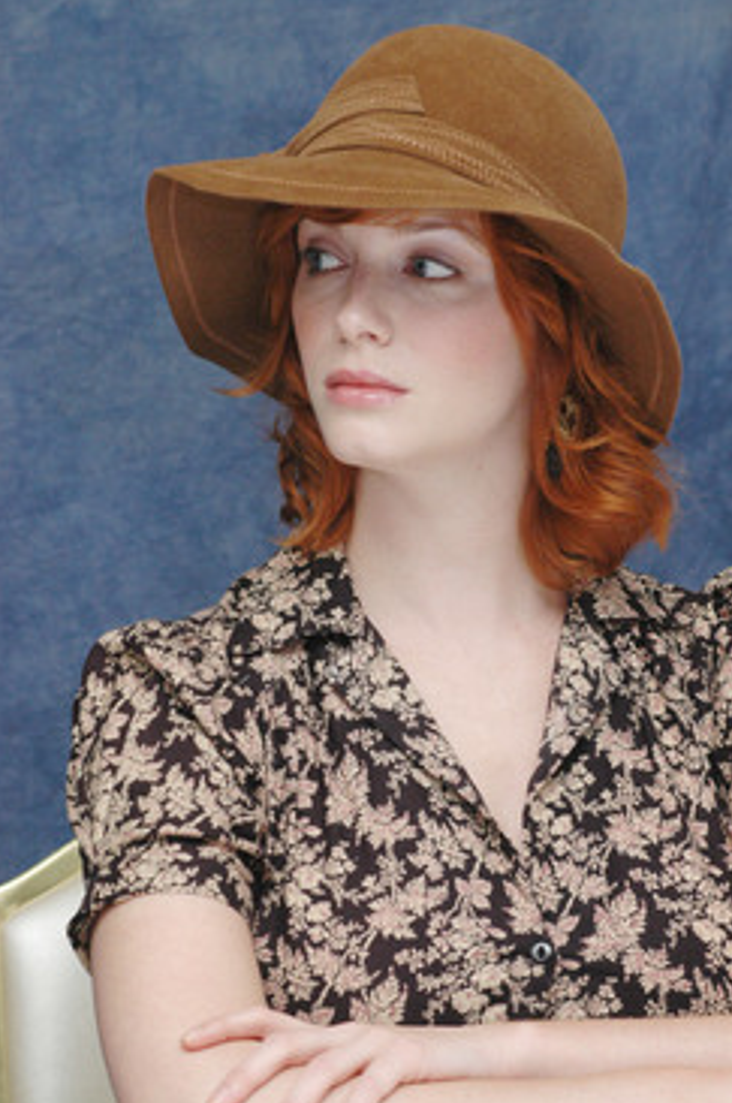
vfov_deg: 12.5
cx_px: 386
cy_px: 542
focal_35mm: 164
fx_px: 5016
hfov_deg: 8.3
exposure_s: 1/400
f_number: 7.1
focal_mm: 100
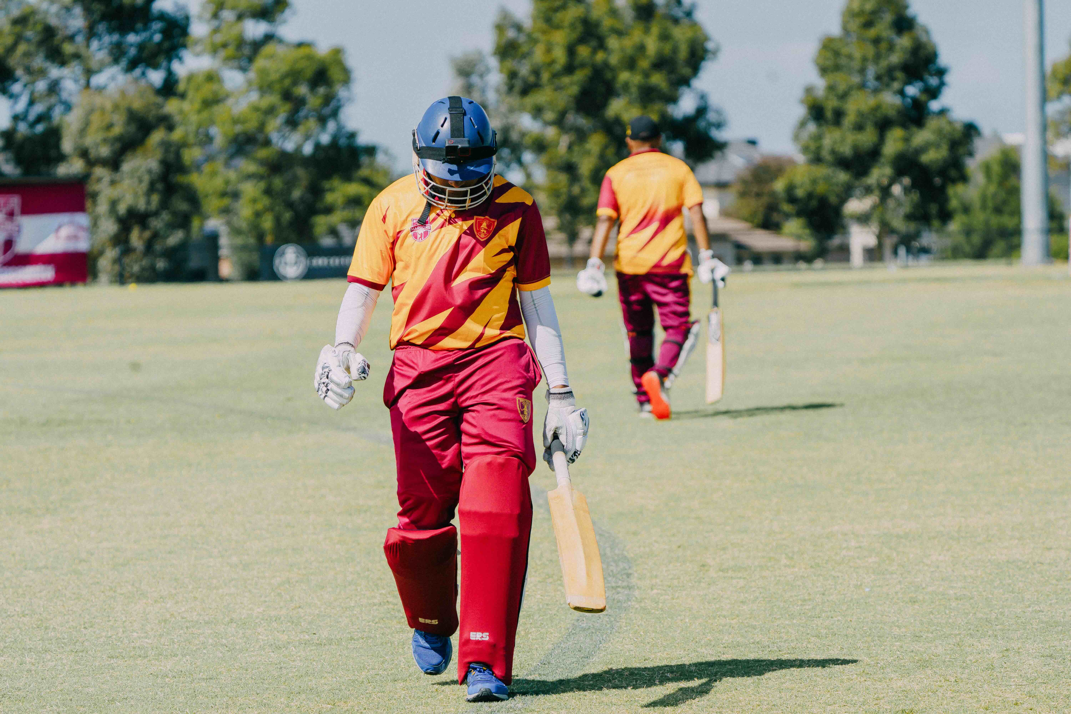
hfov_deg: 10.3
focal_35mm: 200
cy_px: 357
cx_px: 536
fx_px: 5950
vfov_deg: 6.9
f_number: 6.3
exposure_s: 1/1000
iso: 250
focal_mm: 200
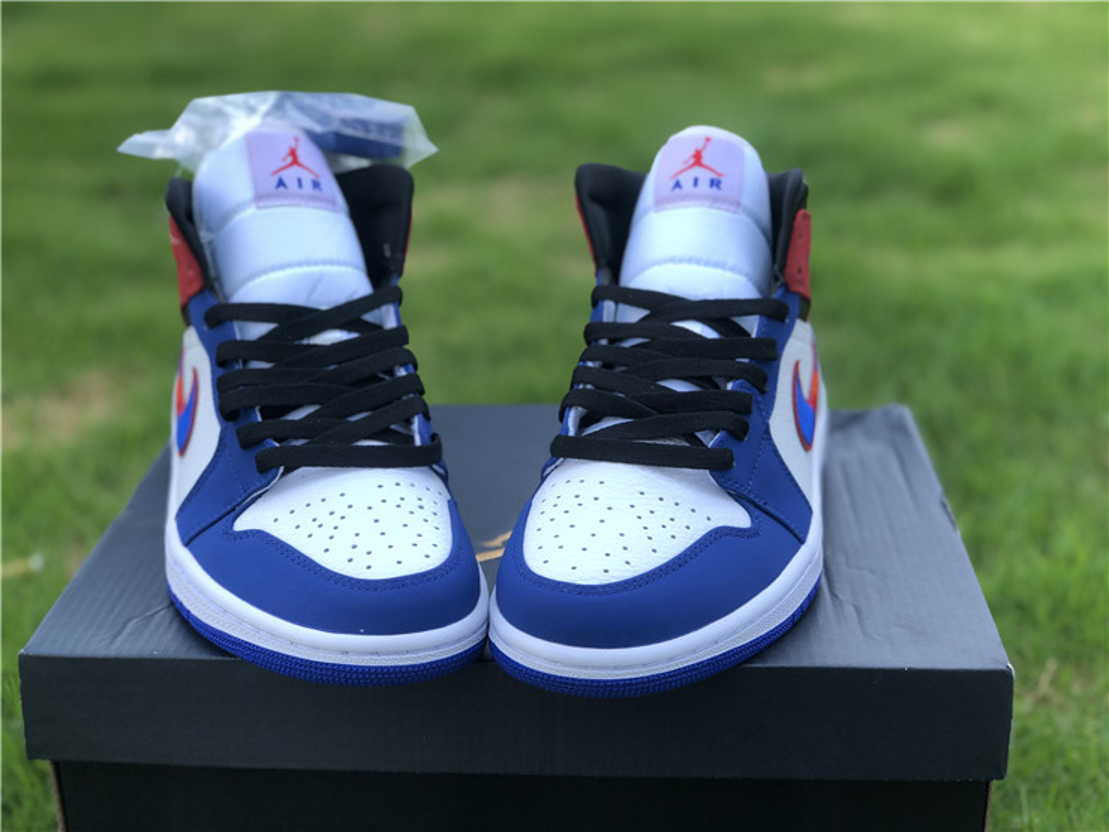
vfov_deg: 28.0
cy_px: 416
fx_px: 1666
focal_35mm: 52
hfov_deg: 36.8
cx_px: 554
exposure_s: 1/188
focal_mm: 6
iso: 16
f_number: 2.4
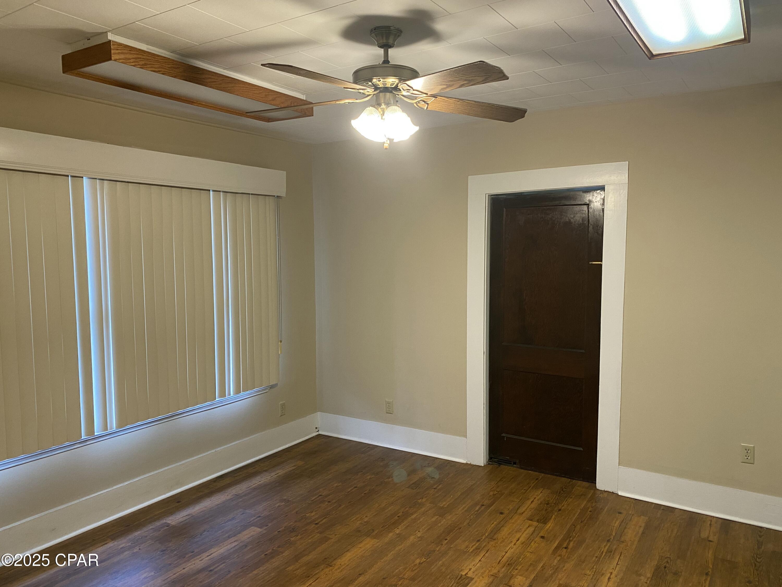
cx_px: 391
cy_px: 294
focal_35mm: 26
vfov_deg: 53.1
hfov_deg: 67.3
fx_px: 587
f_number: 1.8
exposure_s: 1/60
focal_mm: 4.25
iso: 160
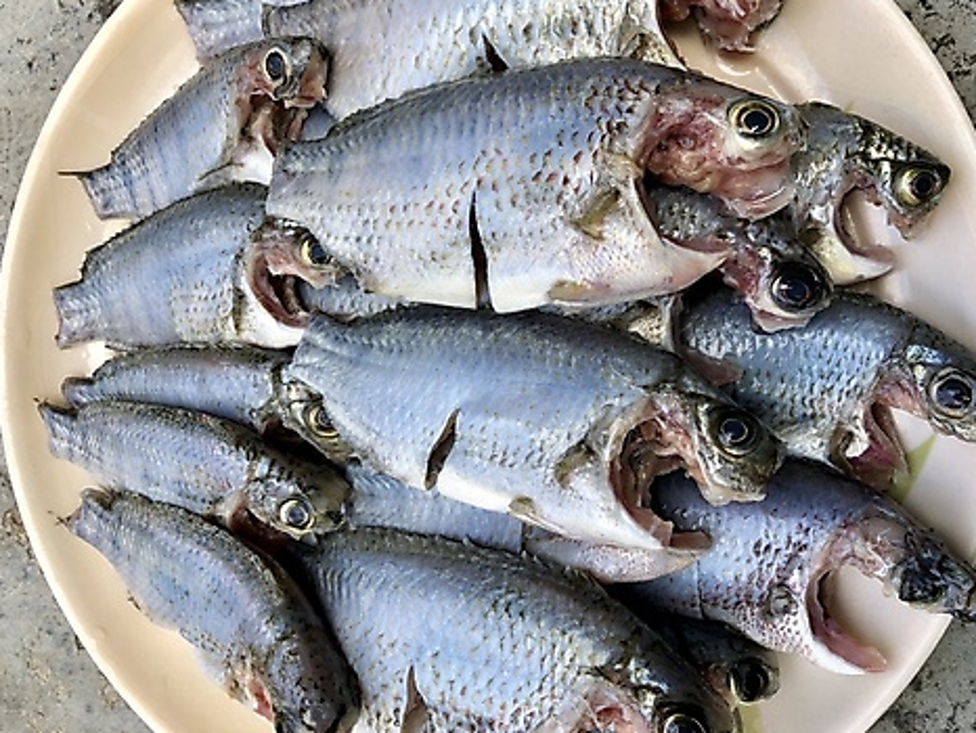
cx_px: 506
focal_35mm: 32
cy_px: 329
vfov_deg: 44.1
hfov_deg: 56.8
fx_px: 903
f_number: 1.8
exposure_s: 1/240
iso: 20
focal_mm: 4
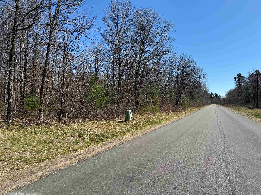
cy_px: 98
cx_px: 130
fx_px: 181
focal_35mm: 24
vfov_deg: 56.8
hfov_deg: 71.6
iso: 80
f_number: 1.78
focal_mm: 6.76
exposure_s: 1/3802
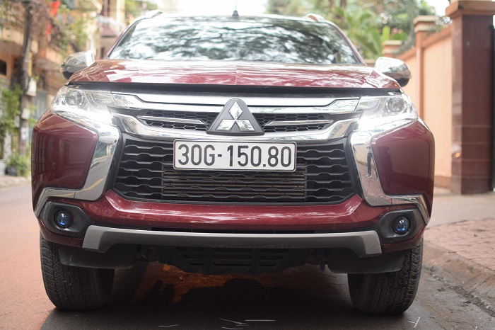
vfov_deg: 25.7
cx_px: 248
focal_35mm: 52
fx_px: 722
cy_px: 165
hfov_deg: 37.9
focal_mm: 35
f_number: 1.8
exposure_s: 1/10
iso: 400
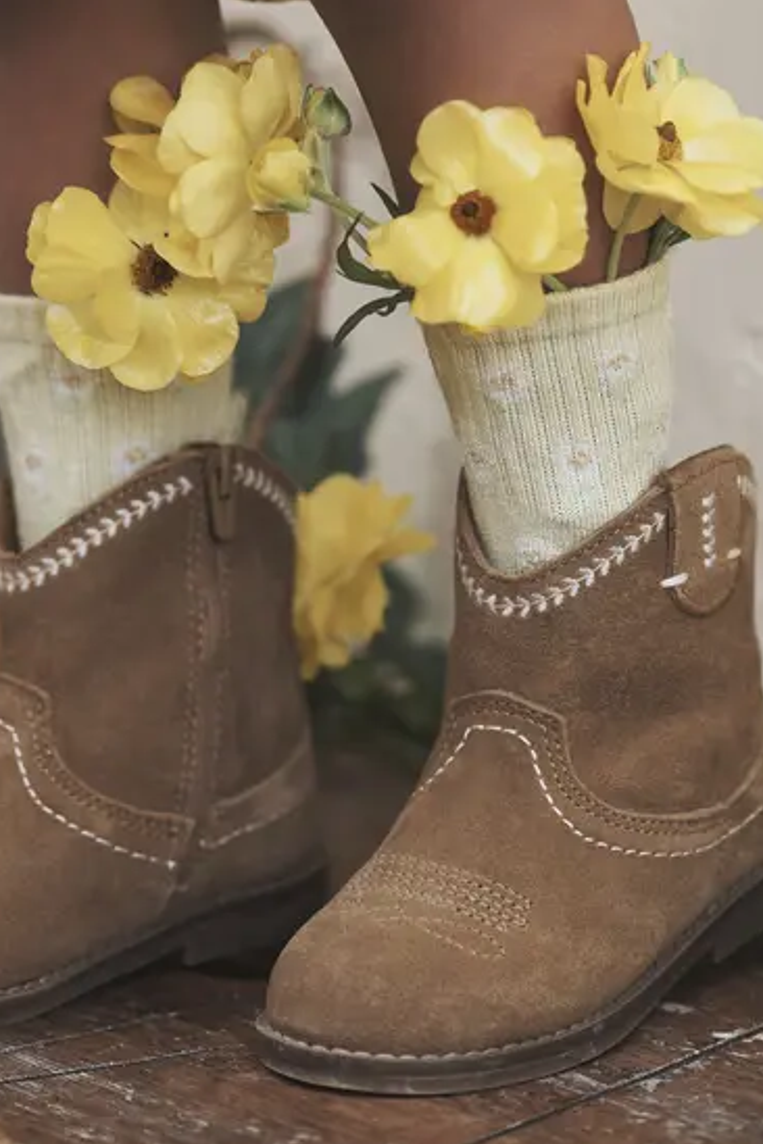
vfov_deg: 13.9
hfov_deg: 9.3
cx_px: 256
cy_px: 375
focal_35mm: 147
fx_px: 4673
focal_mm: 105
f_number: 5.6
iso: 320
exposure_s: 1/250
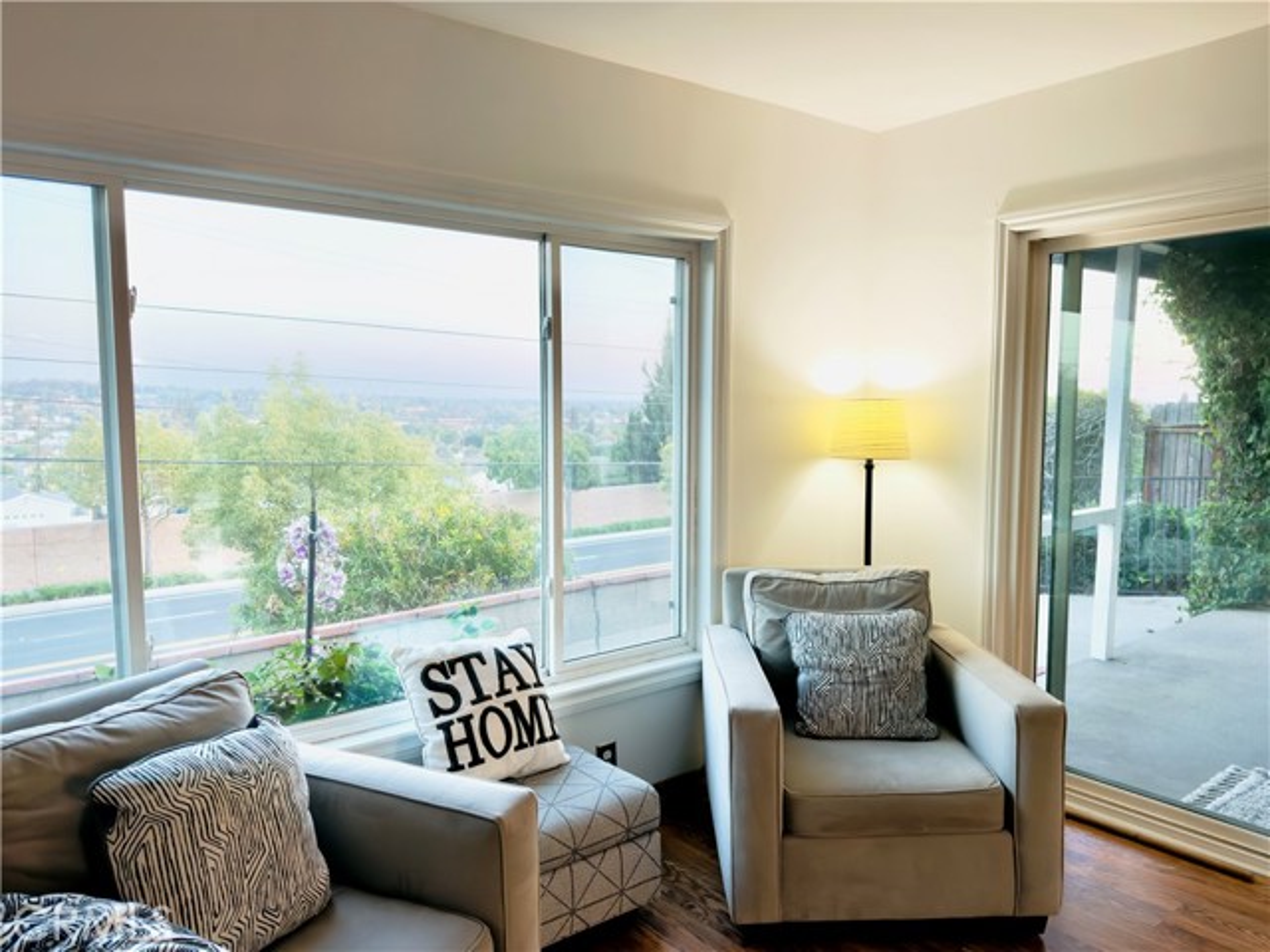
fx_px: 881
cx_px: 635
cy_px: 476
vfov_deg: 56.8
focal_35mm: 24
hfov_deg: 71.6
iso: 100
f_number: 1.78
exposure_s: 1/123
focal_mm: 6.76
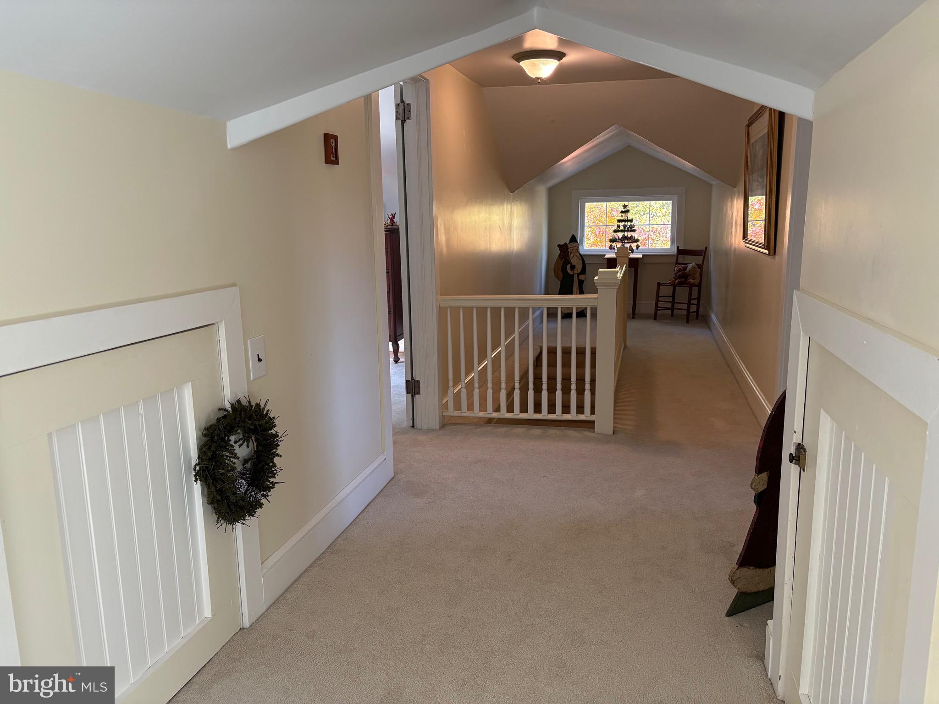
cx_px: 470
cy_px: 352
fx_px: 705
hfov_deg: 67.3
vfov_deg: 53.1
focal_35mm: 26
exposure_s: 1/120
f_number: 1.6
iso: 200
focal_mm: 5.96
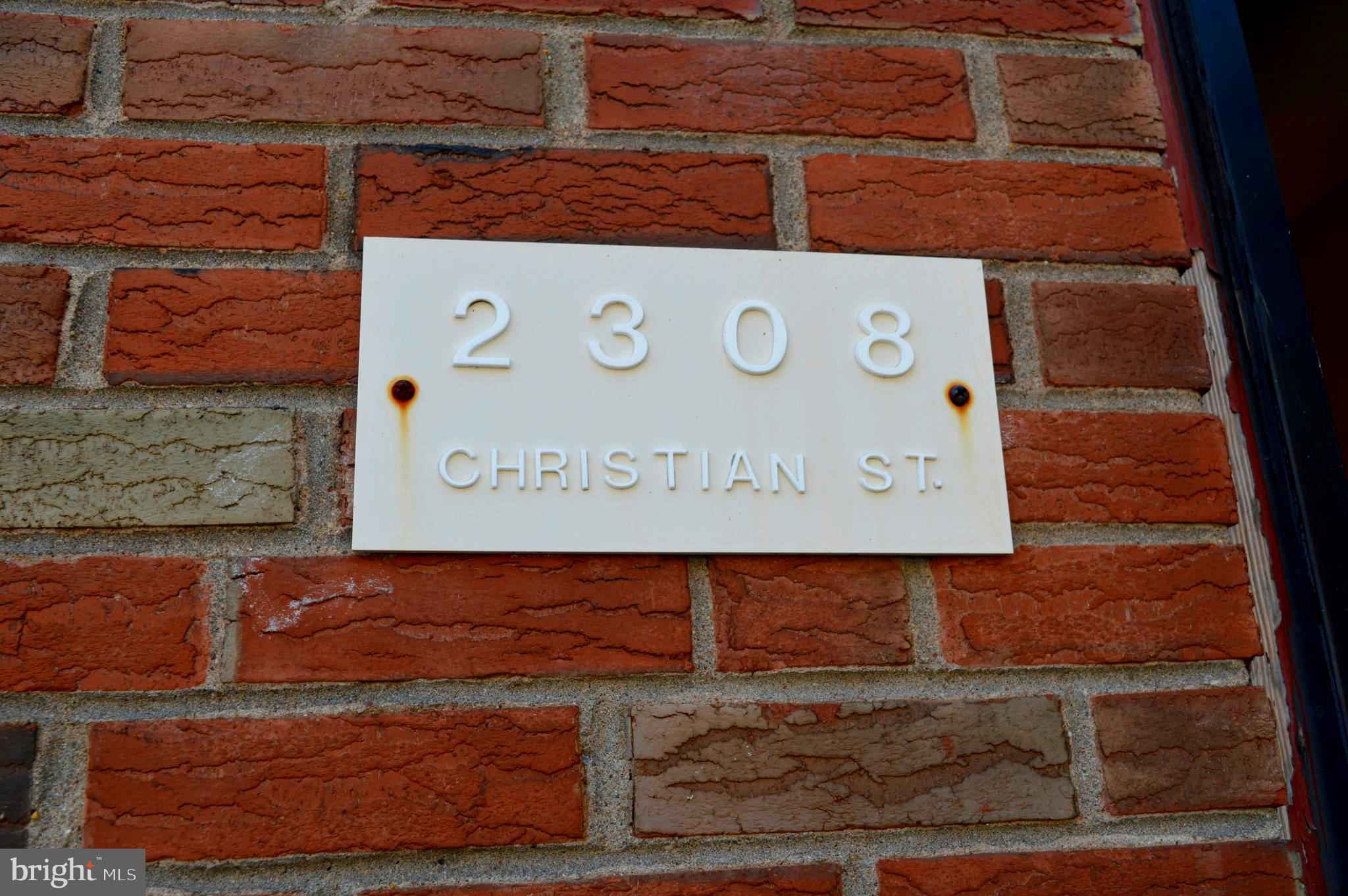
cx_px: 674
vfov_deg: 35.4
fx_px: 1403
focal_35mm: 38
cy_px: 448
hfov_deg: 51.3
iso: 125
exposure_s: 1/125
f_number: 5.6
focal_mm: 25
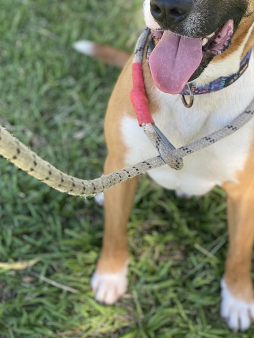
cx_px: 173
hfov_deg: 19.1
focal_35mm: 77
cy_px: 88
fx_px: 753
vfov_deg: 25.1
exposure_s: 1/122
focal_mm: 6
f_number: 2
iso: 25
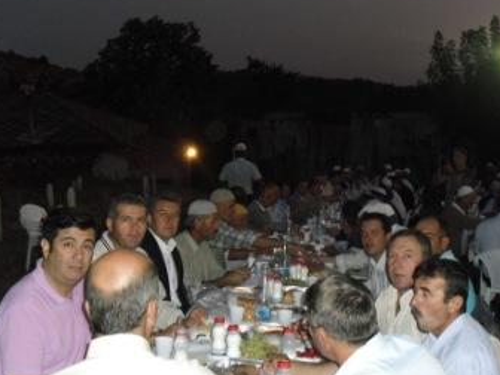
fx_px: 693
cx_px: 324
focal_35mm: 48
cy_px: 204
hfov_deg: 39.3
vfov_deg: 30.3
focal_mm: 6.3
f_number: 3.1
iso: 400
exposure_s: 1/60
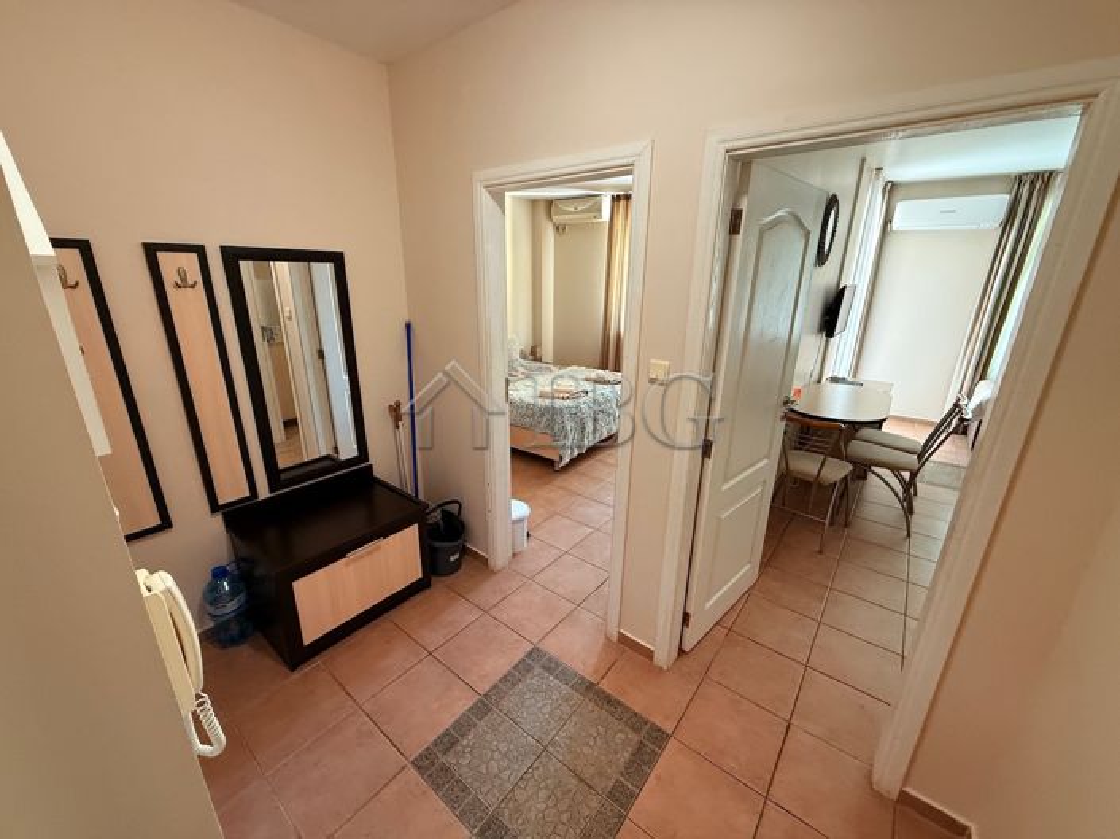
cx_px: 560
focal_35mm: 14
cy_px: 420
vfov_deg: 85.6
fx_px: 453
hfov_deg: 102.1
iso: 320
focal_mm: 2.22
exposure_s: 1/50
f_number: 2.2
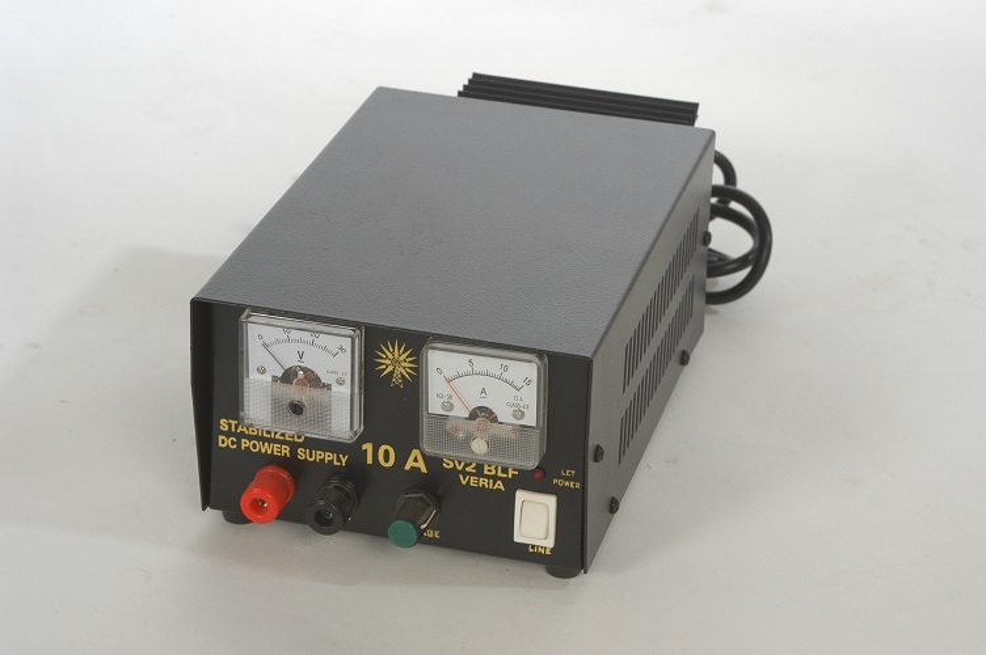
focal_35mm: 105
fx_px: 2873
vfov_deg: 13.0
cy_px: 328
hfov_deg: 19.5
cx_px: 493
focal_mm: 70
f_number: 11
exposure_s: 1/100
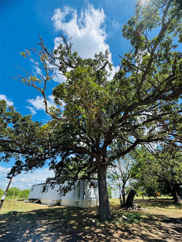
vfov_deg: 102.1
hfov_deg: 85.7
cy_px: 121
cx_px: 91
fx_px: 98
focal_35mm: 14
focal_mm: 2.22
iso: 40
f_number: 2.2
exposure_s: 1/700
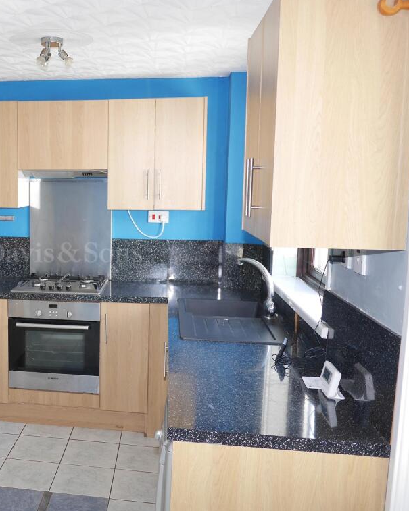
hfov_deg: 38.2
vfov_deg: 49.1
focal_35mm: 37
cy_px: 255
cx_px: 67
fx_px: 560
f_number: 2.5
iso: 200
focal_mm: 14
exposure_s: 1/80
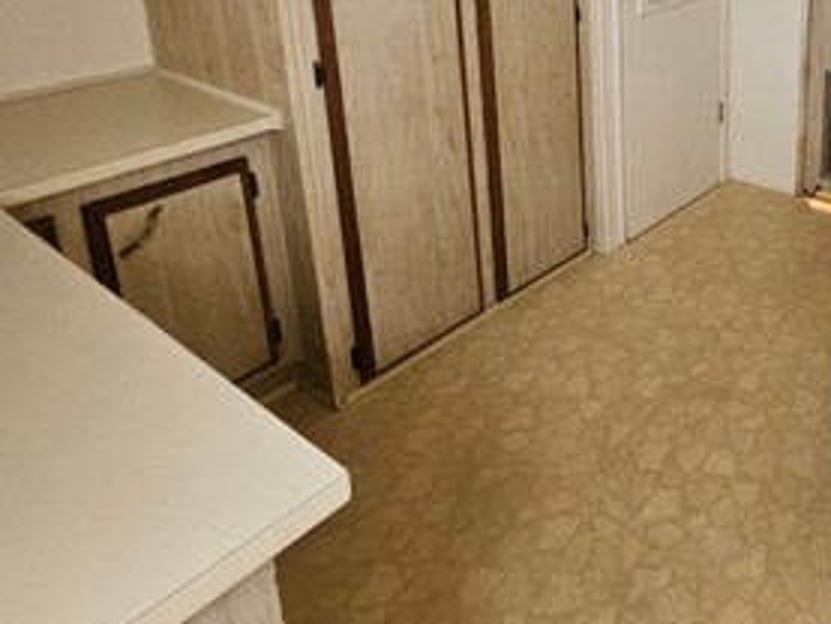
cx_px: 720
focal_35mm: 30
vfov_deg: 42.4
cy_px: 45
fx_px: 720
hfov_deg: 53.7
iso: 320
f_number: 2.2
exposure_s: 1/40
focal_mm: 1.74
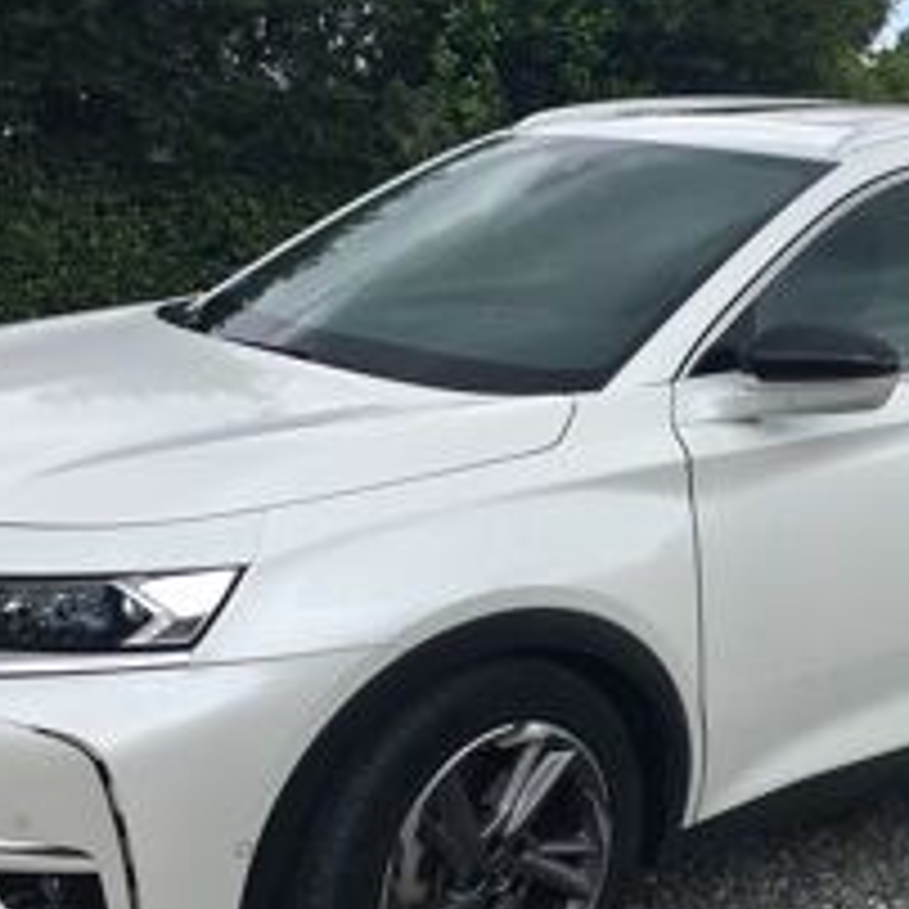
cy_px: 531
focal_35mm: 61
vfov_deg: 28.1
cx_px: 621
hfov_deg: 27.9
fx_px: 1812
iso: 25
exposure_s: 1/705
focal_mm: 4.15
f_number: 2.2
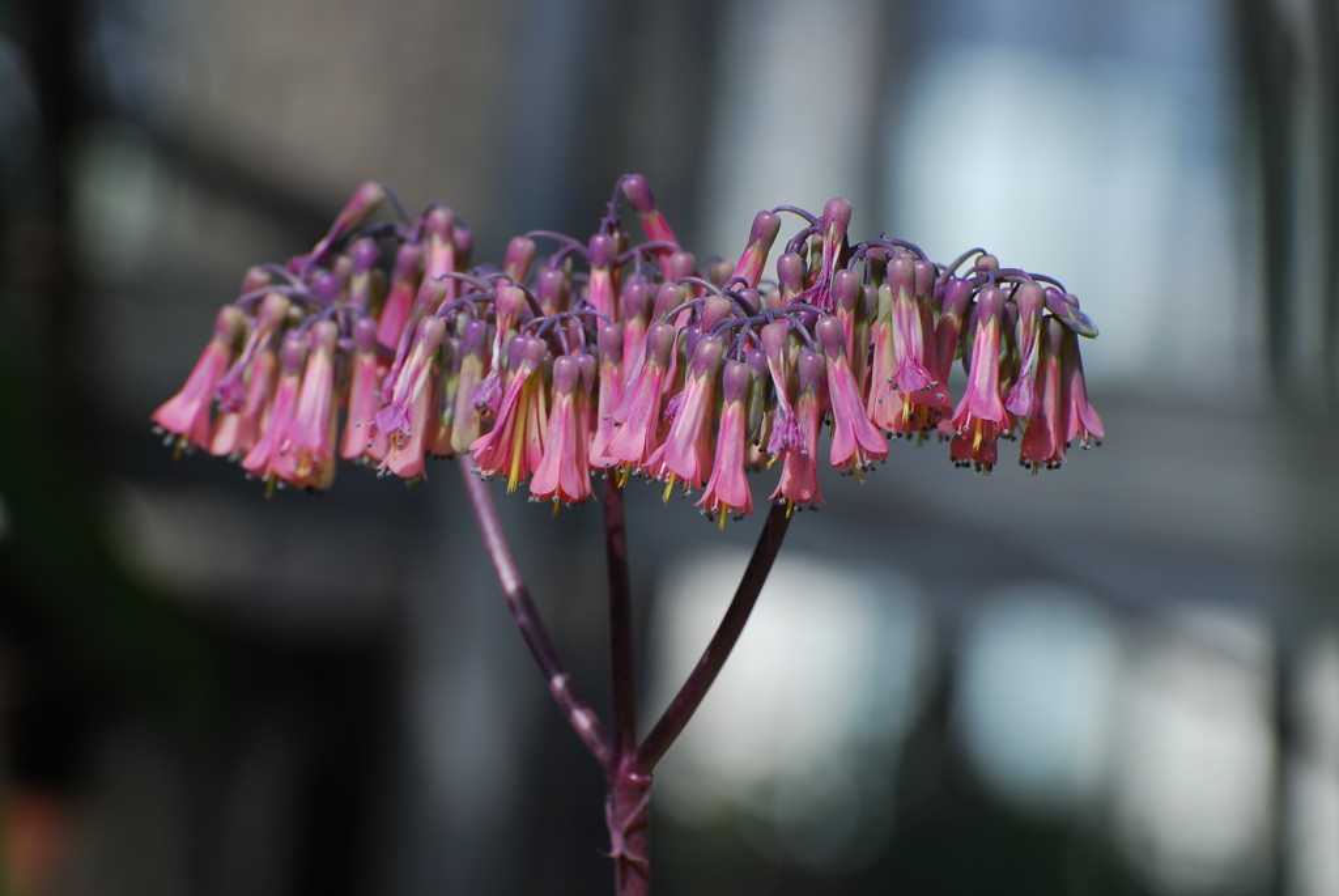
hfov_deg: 8.1
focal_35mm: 255
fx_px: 9494
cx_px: 670
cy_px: 448
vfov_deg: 5.4
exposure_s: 1/320
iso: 200
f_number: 8
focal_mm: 170
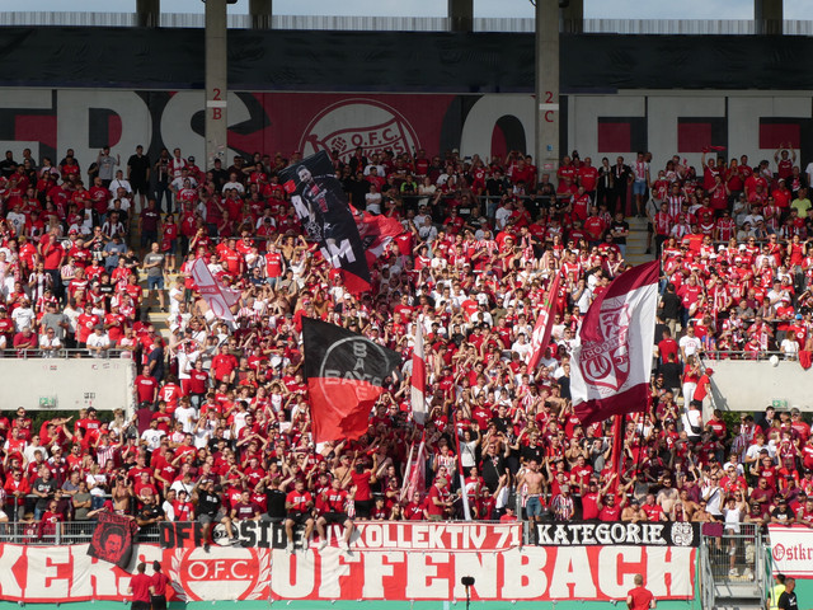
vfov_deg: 9.3
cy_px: 305
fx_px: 3758
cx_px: 406
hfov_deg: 12.3
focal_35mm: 160
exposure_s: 1/400
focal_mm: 28.7
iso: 80
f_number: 5.5
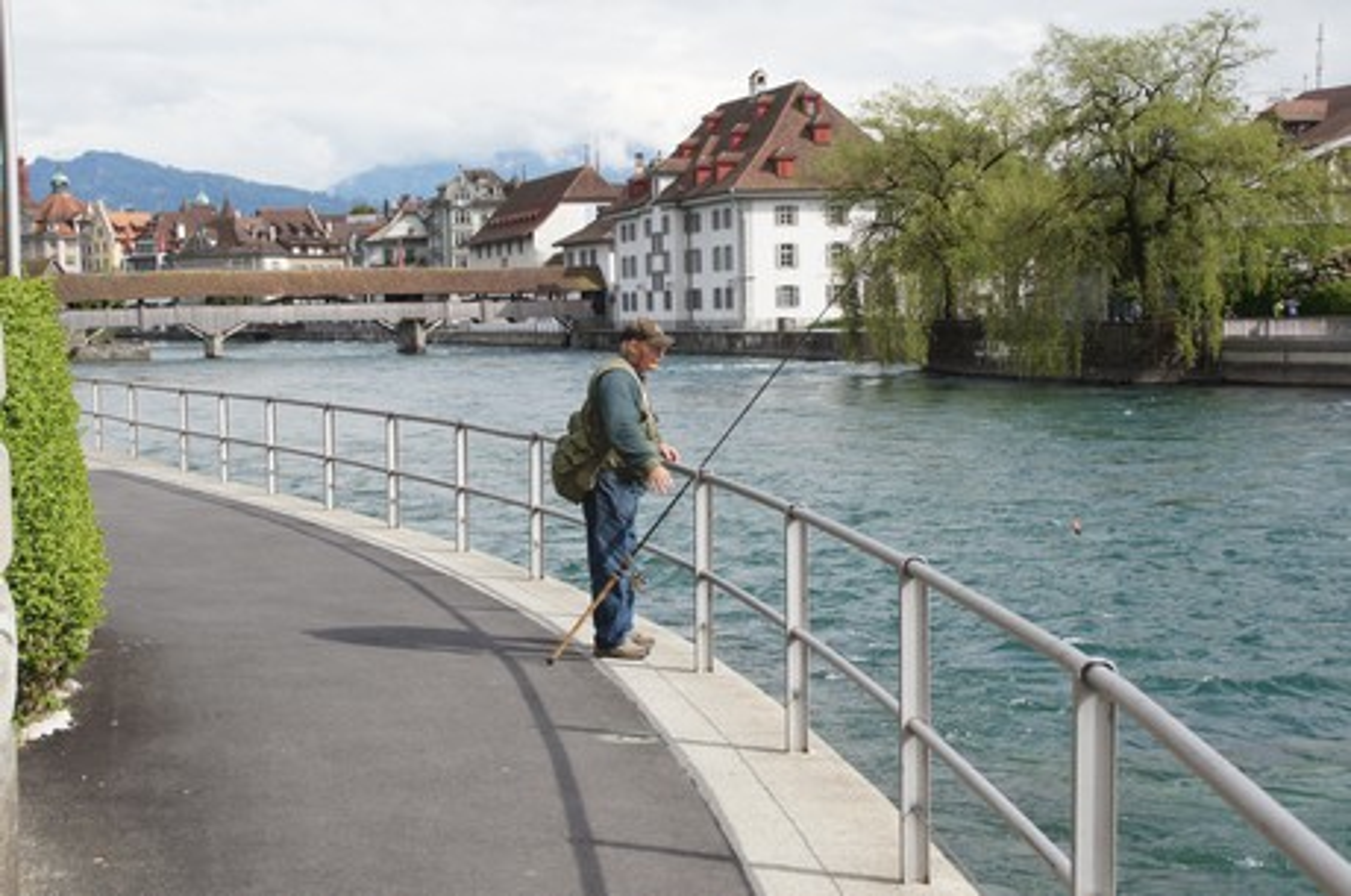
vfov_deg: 25.7
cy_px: 448
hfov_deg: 37.9
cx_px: 676
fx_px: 1967
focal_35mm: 52
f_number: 8
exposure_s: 1/200
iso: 100
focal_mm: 35
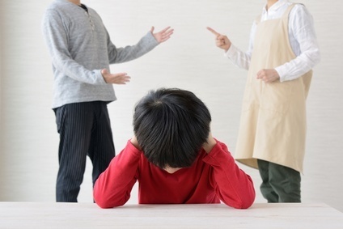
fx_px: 591
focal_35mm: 62
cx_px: 172
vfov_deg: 21.9
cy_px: 114
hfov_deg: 32.4
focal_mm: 62
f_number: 10
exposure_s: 1/40
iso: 800
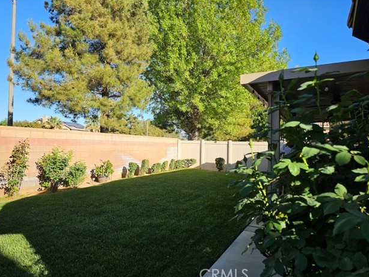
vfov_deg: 56.8
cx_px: 178
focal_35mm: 24
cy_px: 138
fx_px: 256
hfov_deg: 71.6
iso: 10
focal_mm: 6.3
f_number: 1.7
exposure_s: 1/412
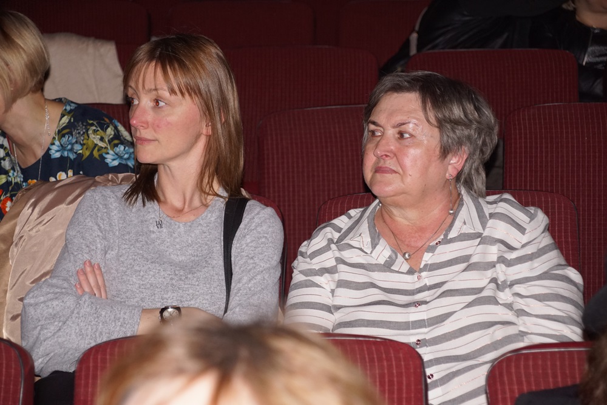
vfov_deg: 11.4
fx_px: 2023
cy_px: 202
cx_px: 304
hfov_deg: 17.1
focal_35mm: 120
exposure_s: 1/60
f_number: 5.6
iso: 1000
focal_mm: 80
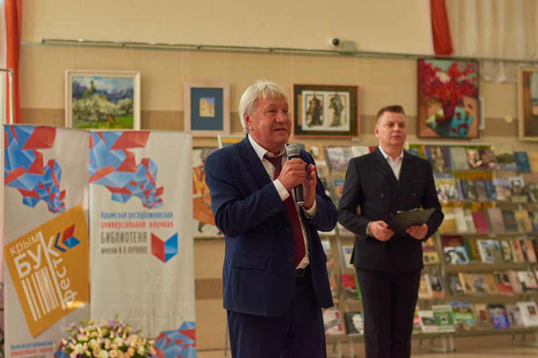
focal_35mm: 75
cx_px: 269
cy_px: 179
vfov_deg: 18.2
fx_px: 1121
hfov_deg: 27.0
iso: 1600
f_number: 2.5
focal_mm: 50
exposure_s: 1/2000
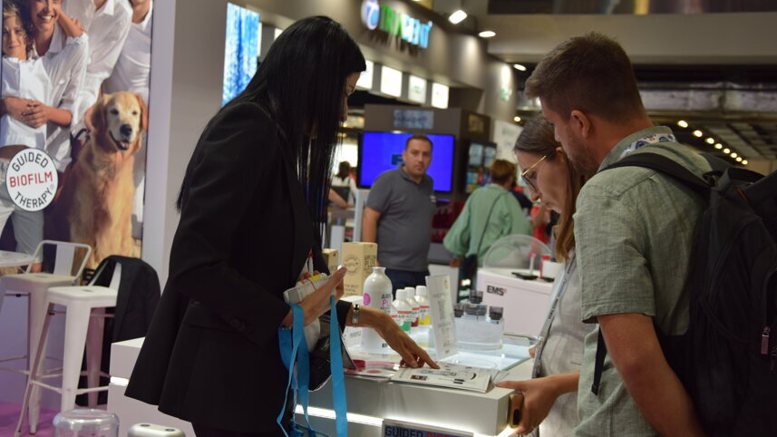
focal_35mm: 54
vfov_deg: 22.2
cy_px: 236
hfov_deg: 38.5
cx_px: 385
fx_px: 1113
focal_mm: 34
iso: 400
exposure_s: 1/100
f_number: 5
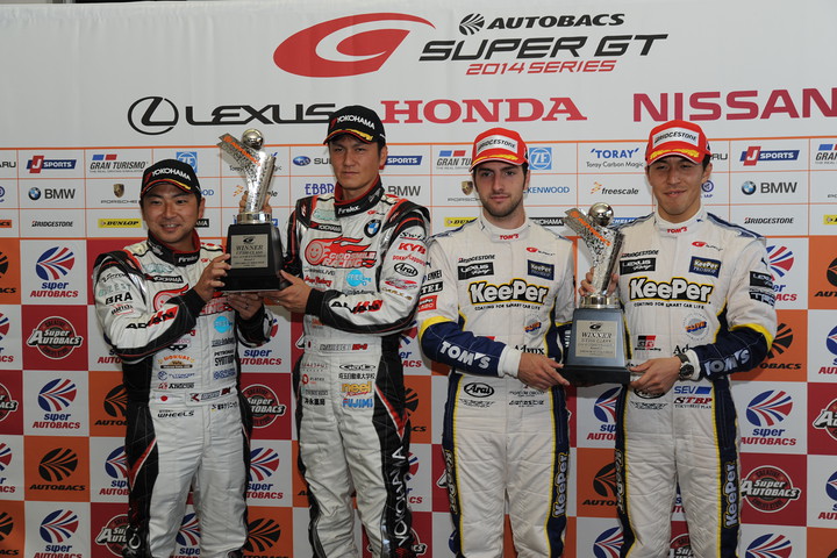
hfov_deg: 44.5
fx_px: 1023
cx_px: 418
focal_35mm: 44
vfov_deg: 30.5
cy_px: 279
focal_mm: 44
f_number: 4.8
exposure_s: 1/60
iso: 200
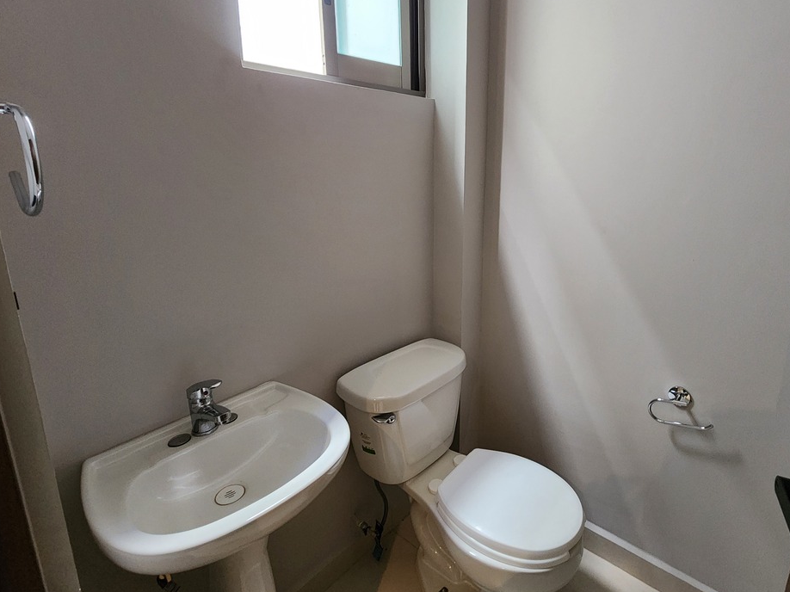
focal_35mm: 17
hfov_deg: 90.8
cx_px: 431
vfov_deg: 74.4
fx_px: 388
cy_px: 257
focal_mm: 2.2
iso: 400
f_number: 2.2
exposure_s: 1/60
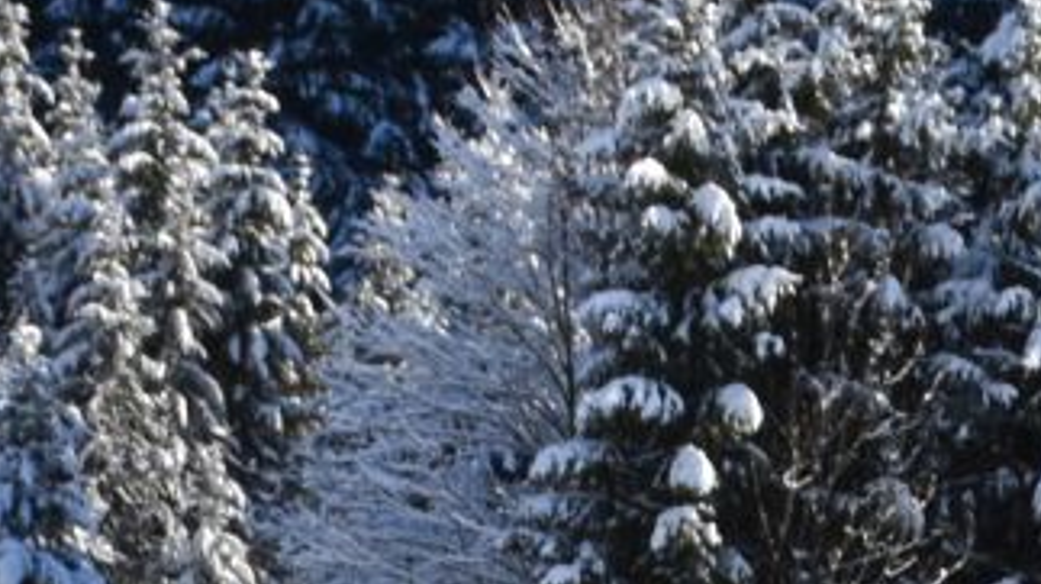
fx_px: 8770
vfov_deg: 3.7
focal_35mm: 318
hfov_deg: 6.8
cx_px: 1209
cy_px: 1675
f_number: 8
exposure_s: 1/500
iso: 220
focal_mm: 34
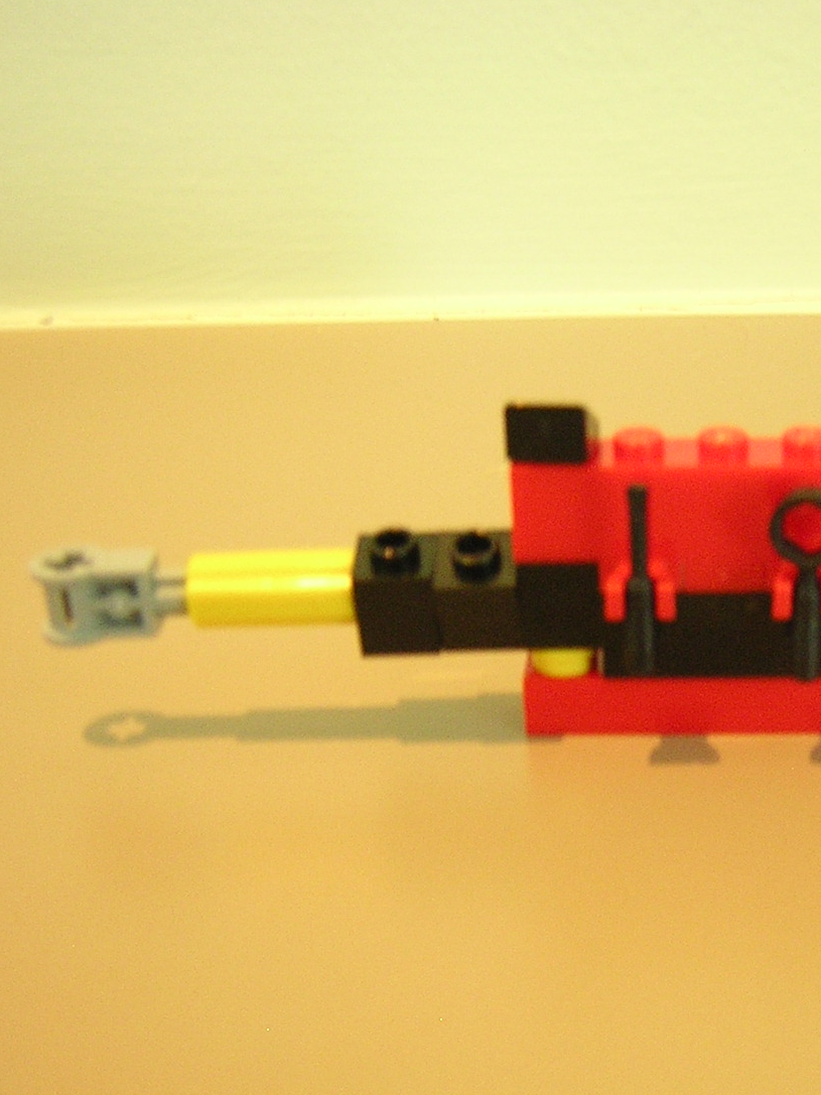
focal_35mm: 53
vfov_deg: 36.2
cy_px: 583
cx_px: 763
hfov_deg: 26.5
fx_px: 1676
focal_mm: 4.7
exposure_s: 1/3.2
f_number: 2.6
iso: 357
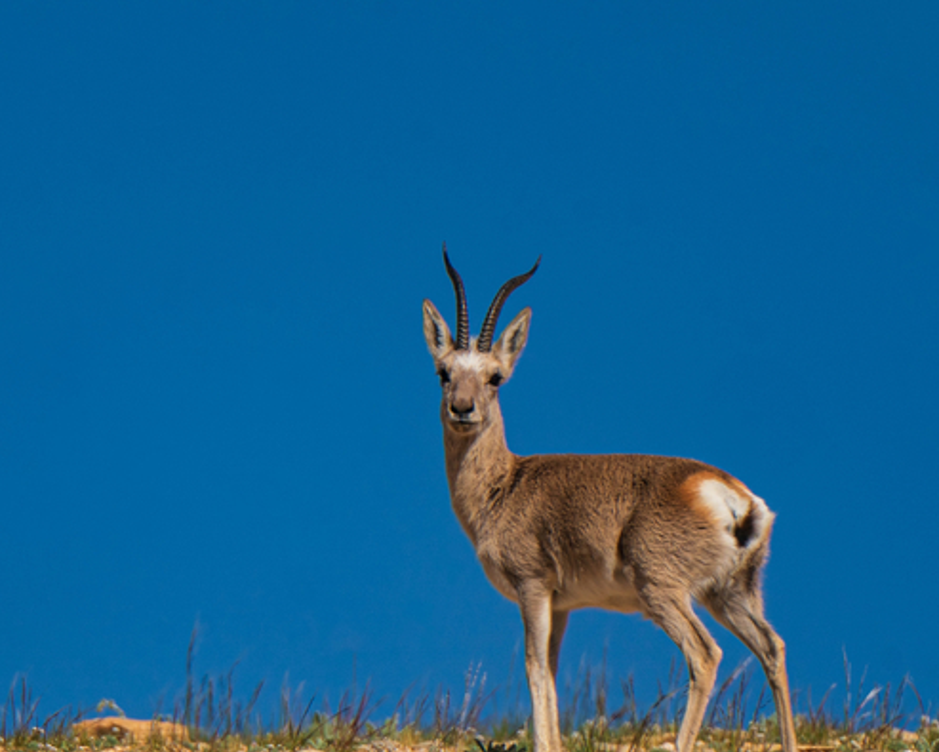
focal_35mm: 2602
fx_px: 72355
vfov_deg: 0.6
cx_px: 269
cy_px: 453
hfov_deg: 0.7
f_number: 8
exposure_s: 1/1250
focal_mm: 1200
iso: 200
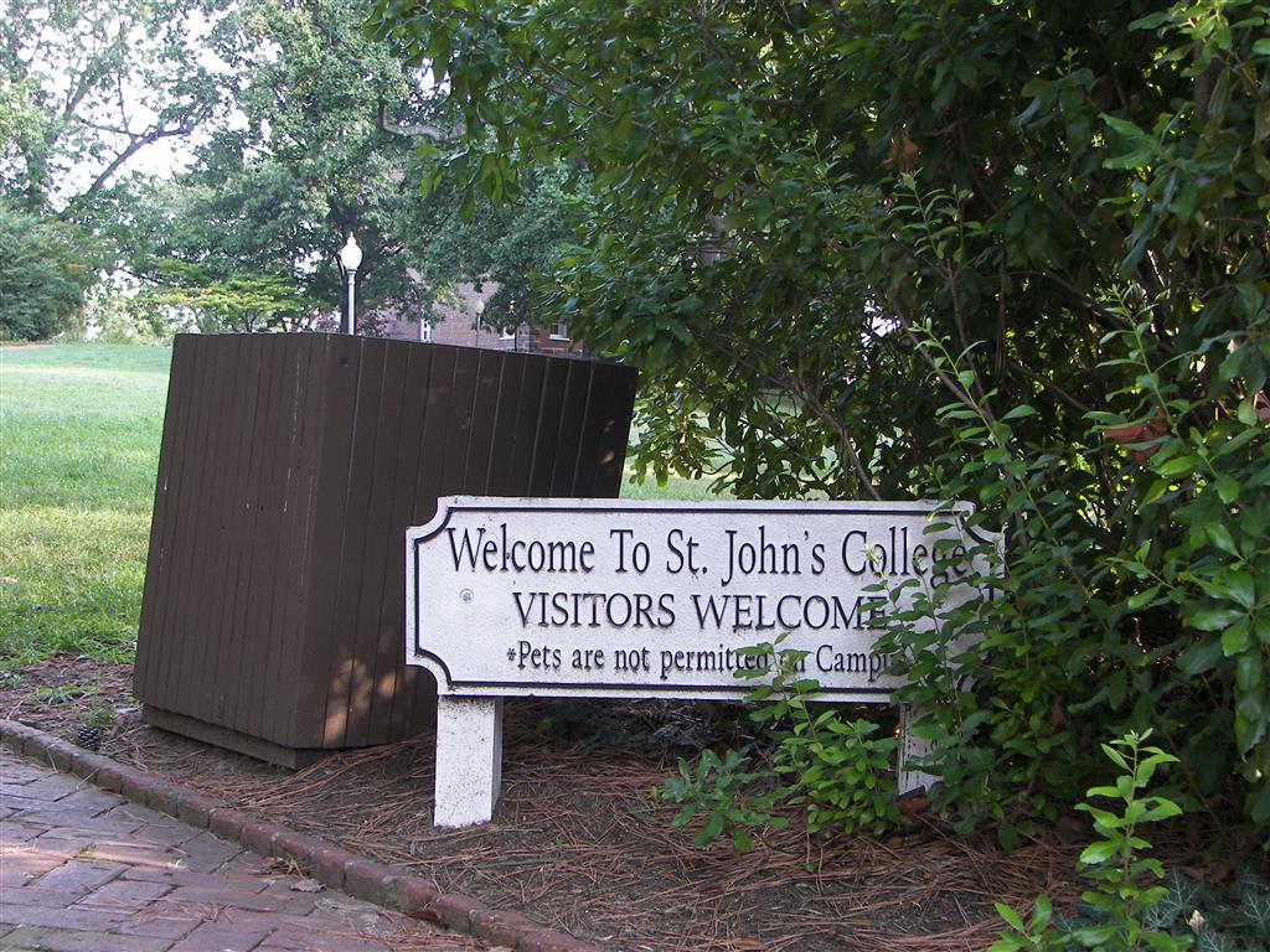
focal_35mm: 57
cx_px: 635
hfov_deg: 33.8
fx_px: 2091
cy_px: 476
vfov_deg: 25.7
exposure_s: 1/50
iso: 64
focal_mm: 9.4
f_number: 2.8
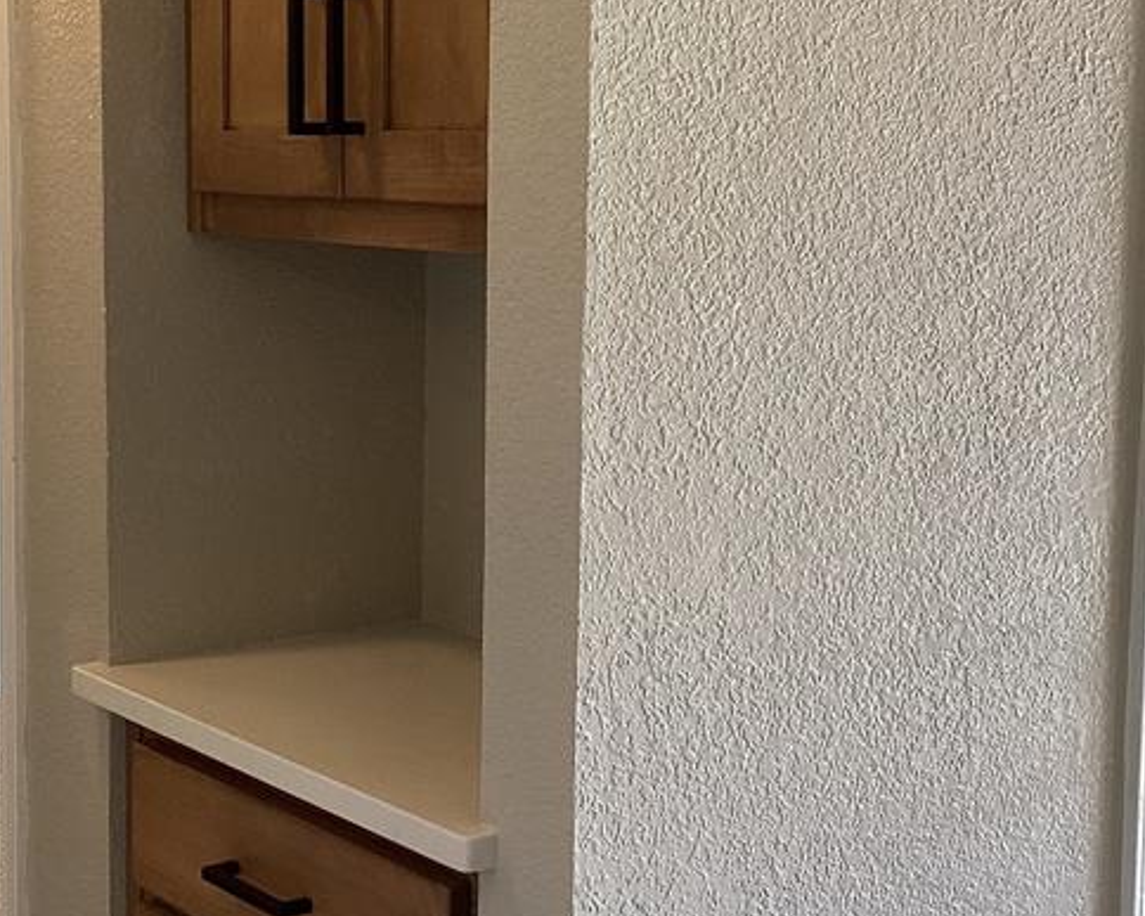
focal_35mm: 64
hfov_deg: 29.5
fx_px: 2168
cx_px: 428
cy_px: 402
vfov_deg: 23.8
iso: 80
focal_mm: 3.3
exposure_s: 1/60
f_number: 2.4
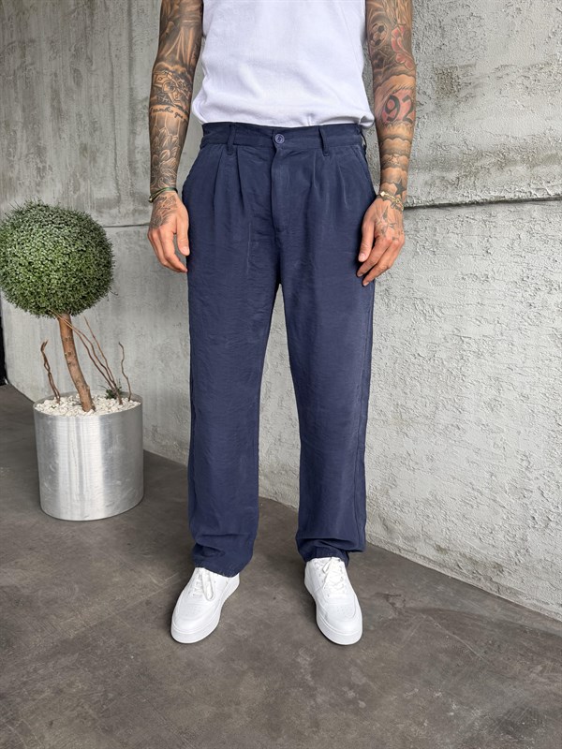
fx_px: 520
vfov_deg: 71.6
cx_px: 281
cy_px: 374
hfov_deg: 56.8
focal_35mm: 24
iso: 80
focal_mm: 6.76
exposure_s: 1/355
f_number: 1.78
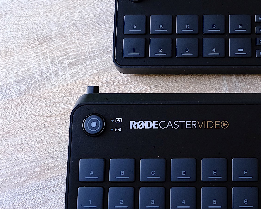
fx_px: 479
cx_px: 220
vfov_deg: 24.6
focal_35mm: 62
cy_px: 102
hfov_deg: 29.6
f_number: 8
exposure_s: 1/20
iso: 1600
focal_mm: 24.9
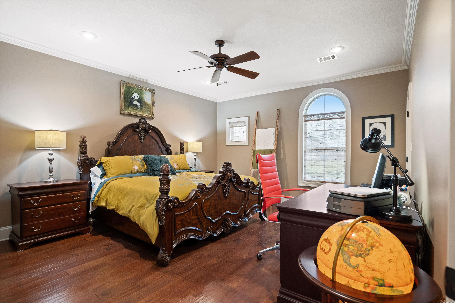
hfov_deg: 93.3
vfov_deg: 70.4
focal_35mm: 17
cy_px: 152
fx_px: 215
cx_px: 228
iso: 2000
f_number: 5.6
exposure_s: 1/8
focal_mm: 17
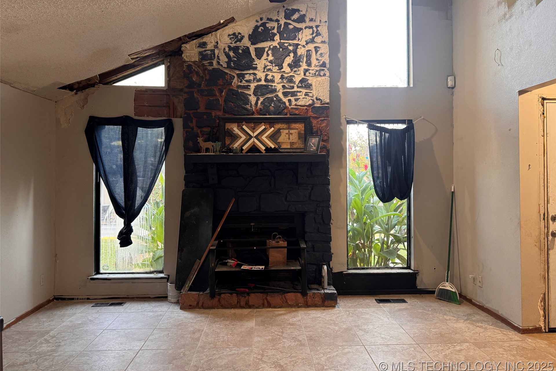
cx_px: 278
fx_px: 386
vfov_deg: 51.2
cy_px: 170
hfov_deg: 71.5
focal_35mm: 25
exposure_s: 1/60
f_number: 1.78
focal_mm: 6.76
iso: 250
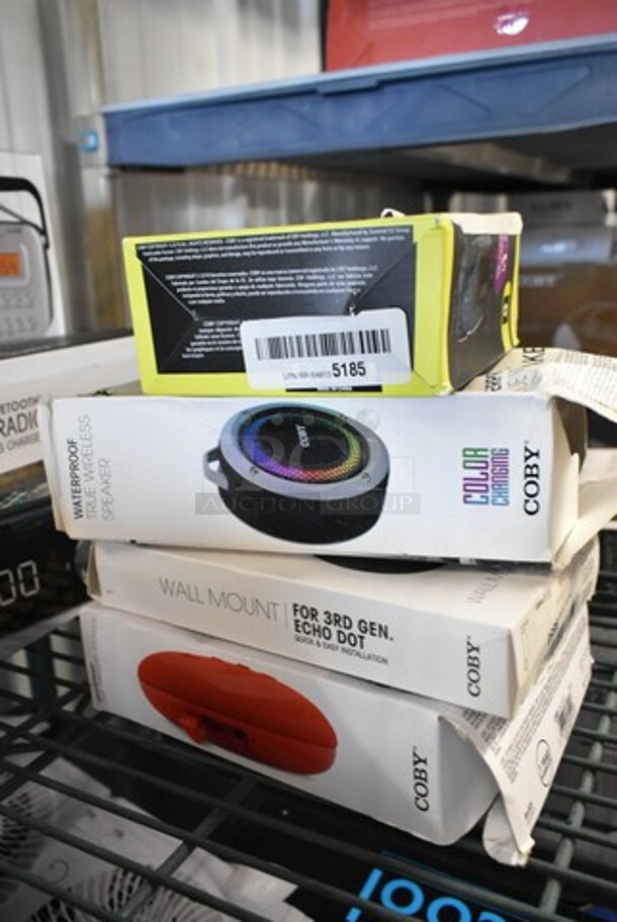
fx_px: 769
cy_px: 461
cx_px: 308
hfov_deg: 43.7
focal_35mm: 30
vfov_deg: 61.9
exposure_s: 1/125
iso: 4000
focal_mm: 20
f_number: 5.6
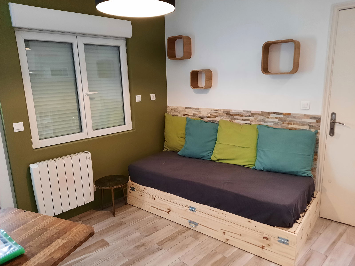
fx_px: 256
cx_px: 178
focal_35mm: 25
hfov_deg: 69.4
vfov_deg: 54.9
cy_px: 133
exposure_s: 1/40
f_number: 2
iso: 320
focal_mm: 4.6
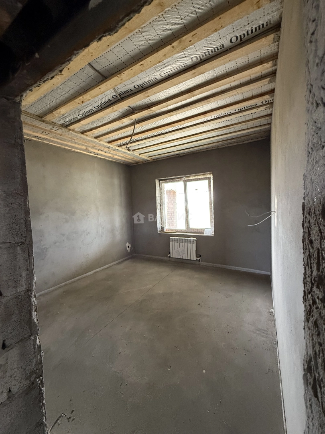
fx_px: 175
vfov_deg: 102.1
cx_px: 162
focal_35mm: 14
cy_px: 217
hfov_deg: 85.7
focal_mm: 2.22
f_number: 2.2
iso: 640
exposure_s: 1/60
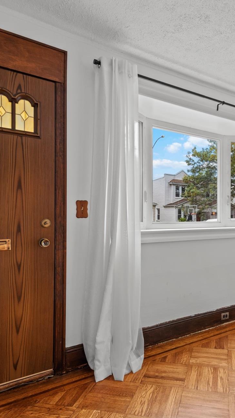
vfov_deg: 74.0
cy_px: 214
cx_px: 180
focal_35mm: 25
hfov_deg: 44.2
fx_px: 277
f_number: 11
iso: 400
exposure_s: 2
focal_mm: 15
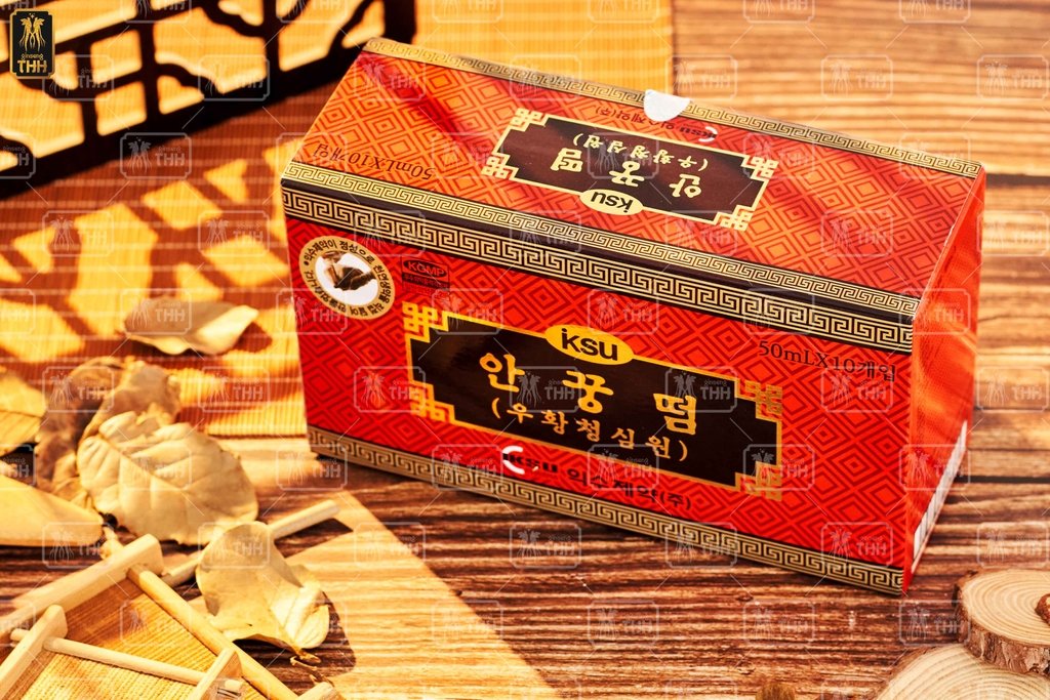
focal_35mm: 127
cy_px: 350
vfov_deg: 10.8
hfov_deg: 16.1
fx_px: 3704
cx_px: 525
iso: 800
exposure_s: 1/160
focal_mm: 85
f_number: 5.6
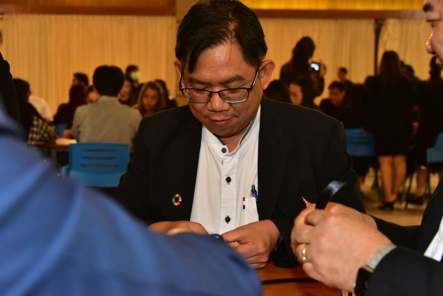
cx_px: 222
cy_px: 148
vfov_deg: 24.2
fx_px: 689
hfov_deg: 35.6
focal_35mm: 56
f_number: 6.3
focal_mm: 56
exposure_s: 1/100
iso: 8000
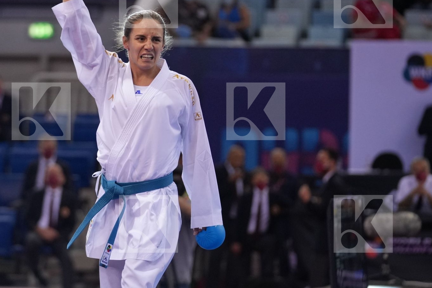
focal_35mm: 281
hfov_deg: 7.3
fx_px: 3372
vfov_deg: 4.9
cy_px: 111
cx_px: 149
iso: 2000
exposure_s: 1/1000
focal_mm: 142
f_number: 2.8
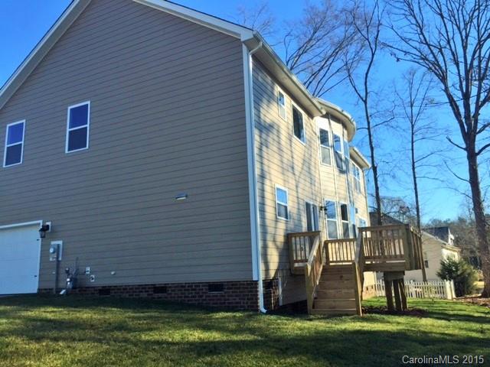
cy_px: 184
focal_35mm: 29
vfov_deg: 48.2
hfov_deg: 61.7
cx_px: 245
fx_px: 411
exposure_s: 1/1068
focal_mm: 4.15
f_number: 2.2
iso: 32
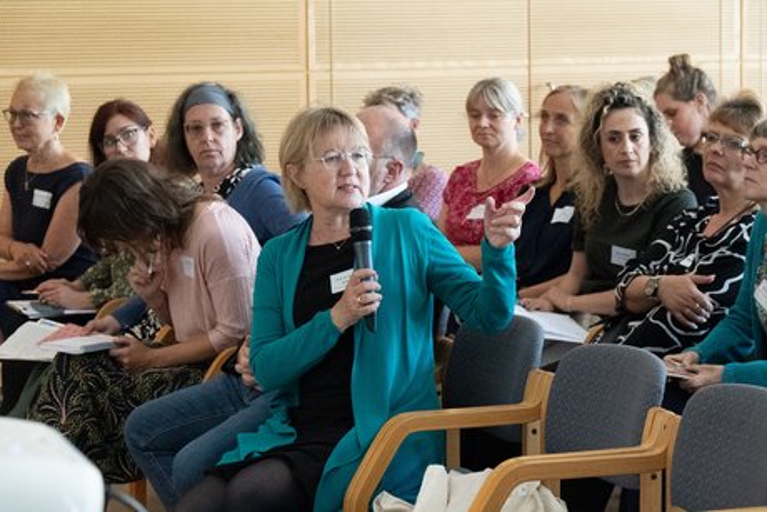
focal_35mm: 105
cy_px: 256
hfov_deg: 19.5
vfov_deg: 13.1
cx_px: 384
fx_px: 2238
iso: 16000
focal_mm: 70
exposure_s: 1/200
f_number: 5.6
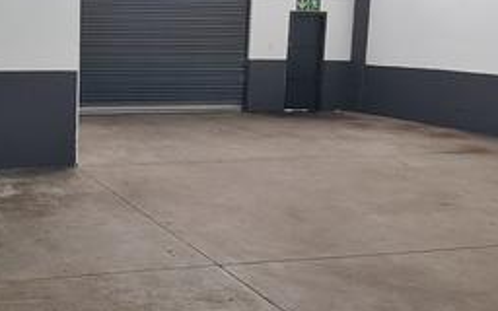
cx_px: 19
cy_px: 93
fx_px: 584
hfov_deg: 41.3
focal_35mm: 43
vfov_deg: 29.6
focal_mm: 2.2
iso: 200
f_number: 2.2
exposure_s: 1/50
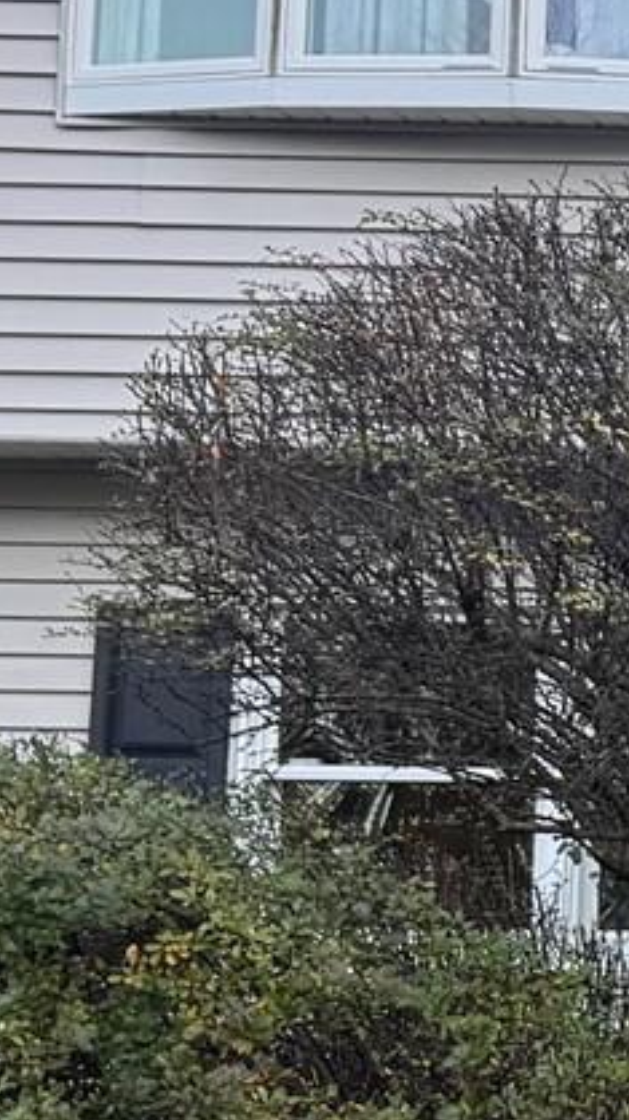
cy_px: 801
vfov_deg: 16.7
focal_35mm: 128
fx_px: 3797
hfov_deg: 8.1
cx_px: 1855
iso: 64
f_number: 1.78
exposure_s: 1/165
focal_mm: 6.76
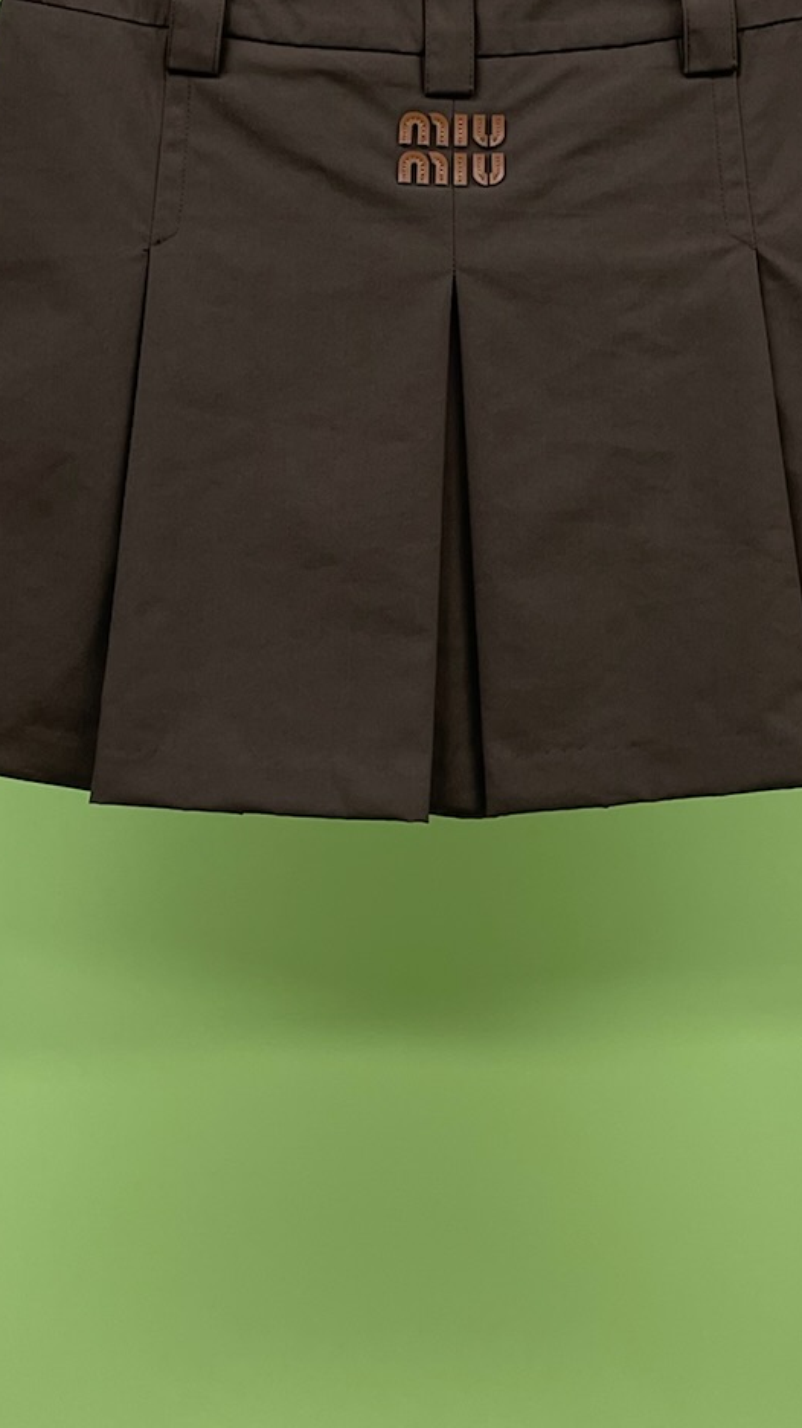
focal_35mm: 62
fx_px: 2346
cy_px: 427
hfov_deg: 19.4
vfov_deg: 33.4
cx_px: 444
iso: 64
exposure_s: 1/100
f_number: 1.6
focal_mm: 4.2
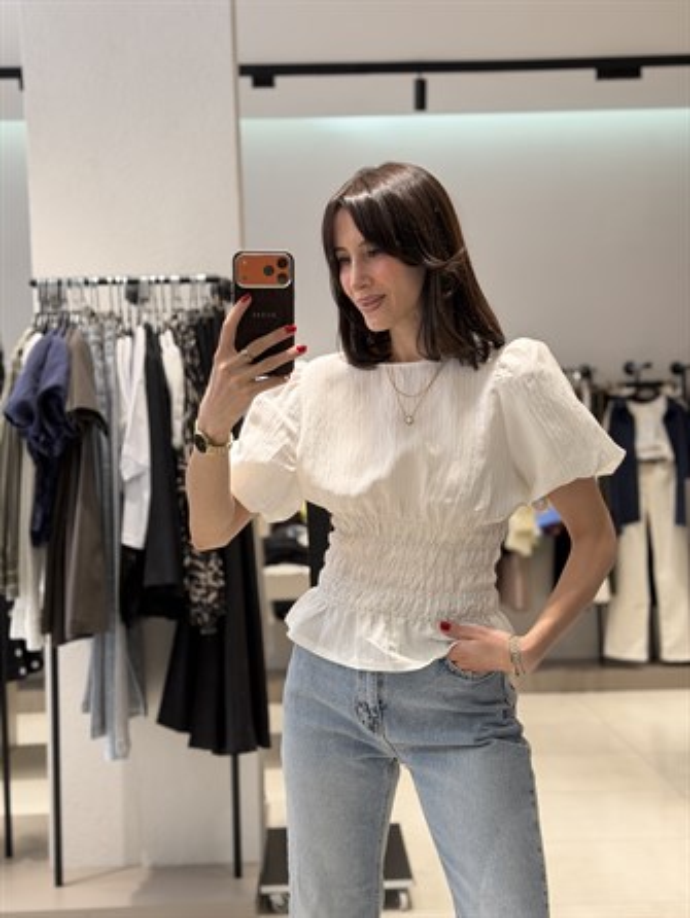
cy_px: 459
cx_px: 345
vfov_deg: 39.6
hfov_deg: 30.3
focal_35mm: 48
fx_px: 1274
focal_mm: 6.76
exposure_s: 1/121
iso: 64
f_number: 1.78
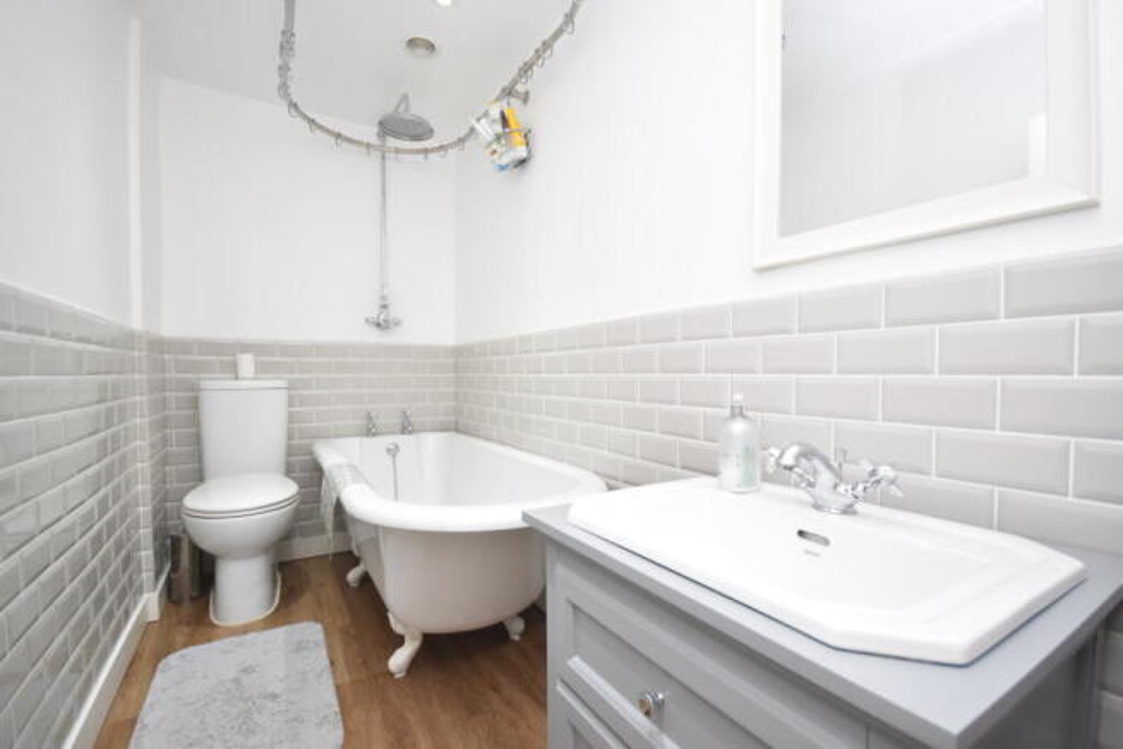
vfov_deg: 77.4
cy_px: 374
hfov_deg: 100.4
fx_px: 468
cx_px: 562
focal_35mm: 15
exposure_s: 1/125
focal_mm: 10
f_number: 4
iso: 1000
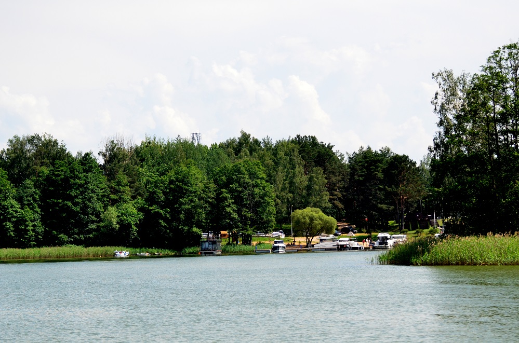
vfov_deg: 13.0
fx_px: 1510
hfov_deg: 19.5
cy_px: 172
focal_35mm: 105
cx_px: 260
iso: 1400
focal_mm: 70
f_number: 4.5
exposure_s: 1/8000
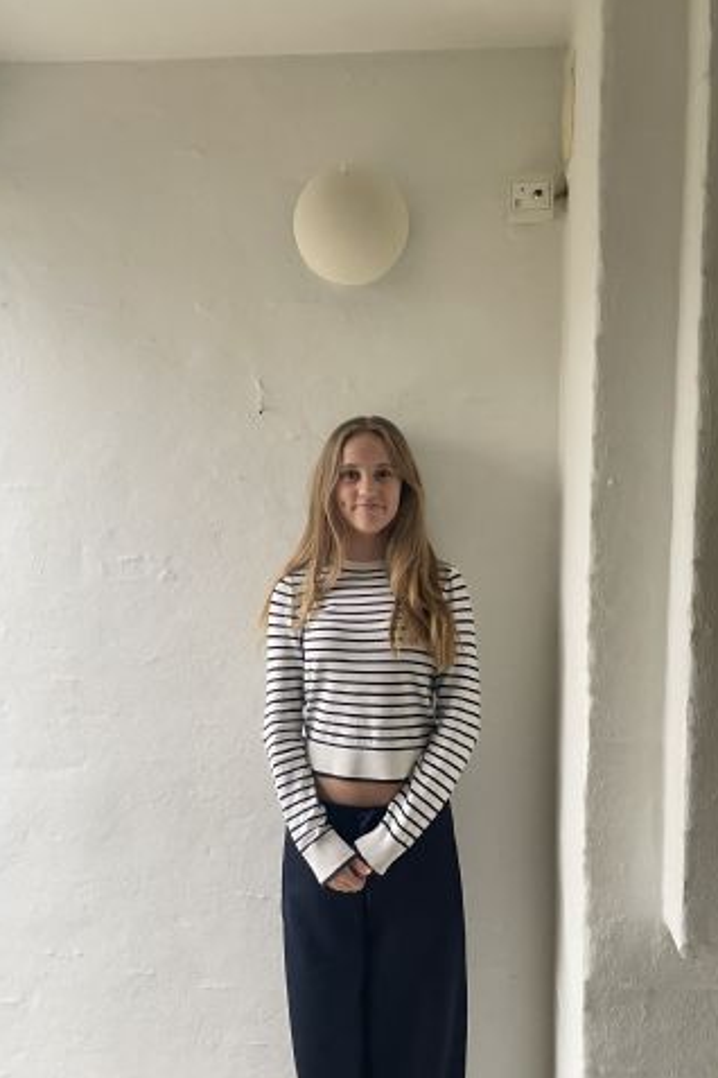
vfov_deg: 55.6
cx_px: 375
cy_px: 619
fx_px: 1017
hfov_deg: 38.9
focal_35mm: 34
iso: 200
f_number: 1.6
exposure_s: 1/60
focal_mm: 4.2
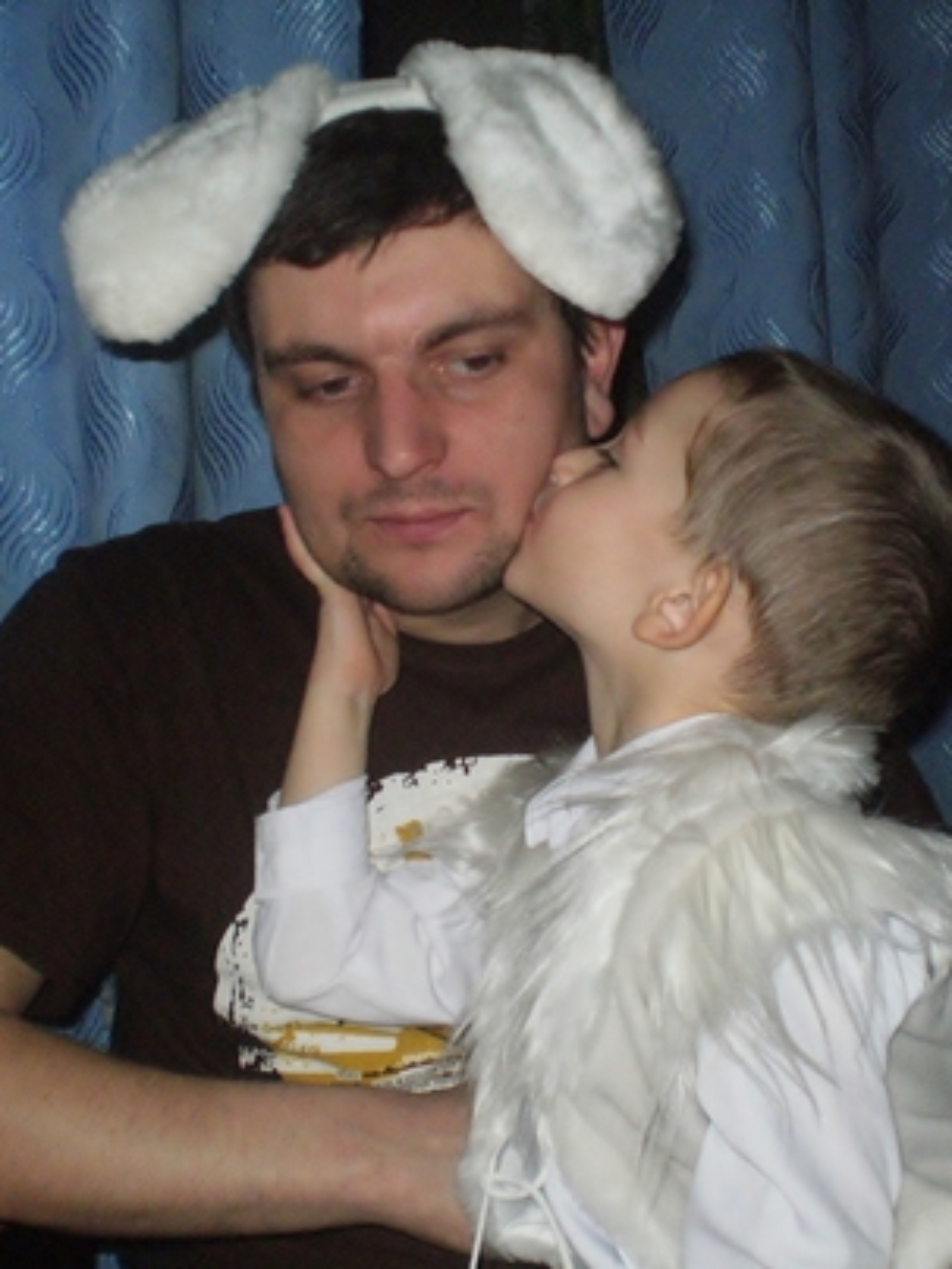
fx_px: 1797
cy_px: 645
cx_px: 478
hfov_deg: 29.7
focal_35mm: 49
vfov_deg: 38.9
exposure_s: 1/250
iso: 400
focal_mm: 6.3
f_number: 3.1
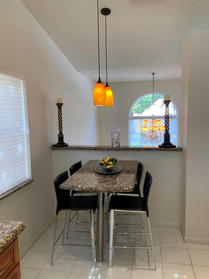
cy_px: 140
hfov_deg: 48.2
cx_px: 104
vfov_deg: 61.7
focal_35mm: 29
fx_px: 233
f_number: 1.8
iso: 32
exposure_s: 1/60
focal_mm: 3
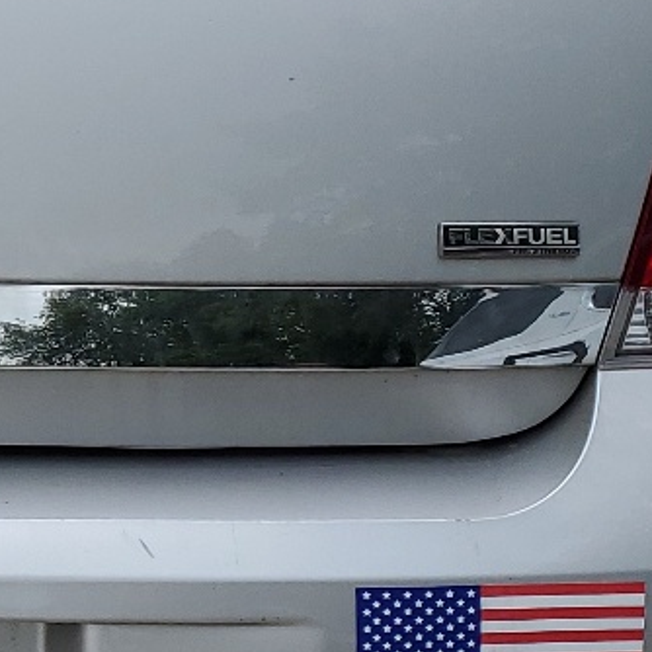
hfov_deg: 15.2
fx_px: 2344
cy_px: 299
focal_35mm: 110
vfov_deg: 15.8
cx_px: -150
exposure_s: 1/2500
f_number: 1.5
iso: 50
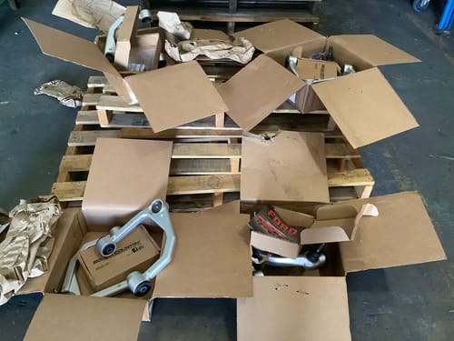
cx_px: 227
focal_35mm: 31
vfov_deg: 45.4
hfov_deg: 58.4
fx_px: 407
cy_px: 170
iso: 320
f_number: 2.4
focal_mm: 3.3
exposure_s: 1/50
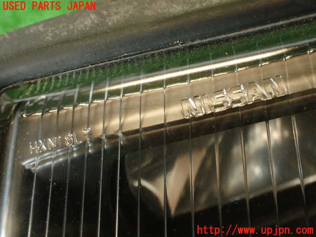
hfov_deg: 56.8
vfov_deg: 44.2
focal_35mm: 32
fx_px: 292
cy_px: 118
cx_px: 158
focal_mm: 5.79
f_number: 2.4
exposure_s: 1/30
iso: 200
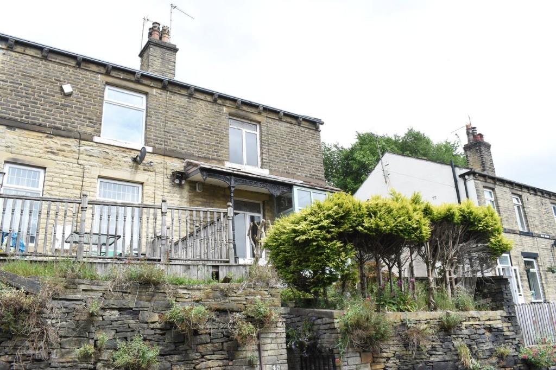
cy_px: 185
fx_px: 463
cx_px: 278
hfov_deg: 61.9
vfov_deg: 43.6
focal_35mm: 30
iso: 800
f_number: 11
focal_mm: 20
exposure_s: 1/500
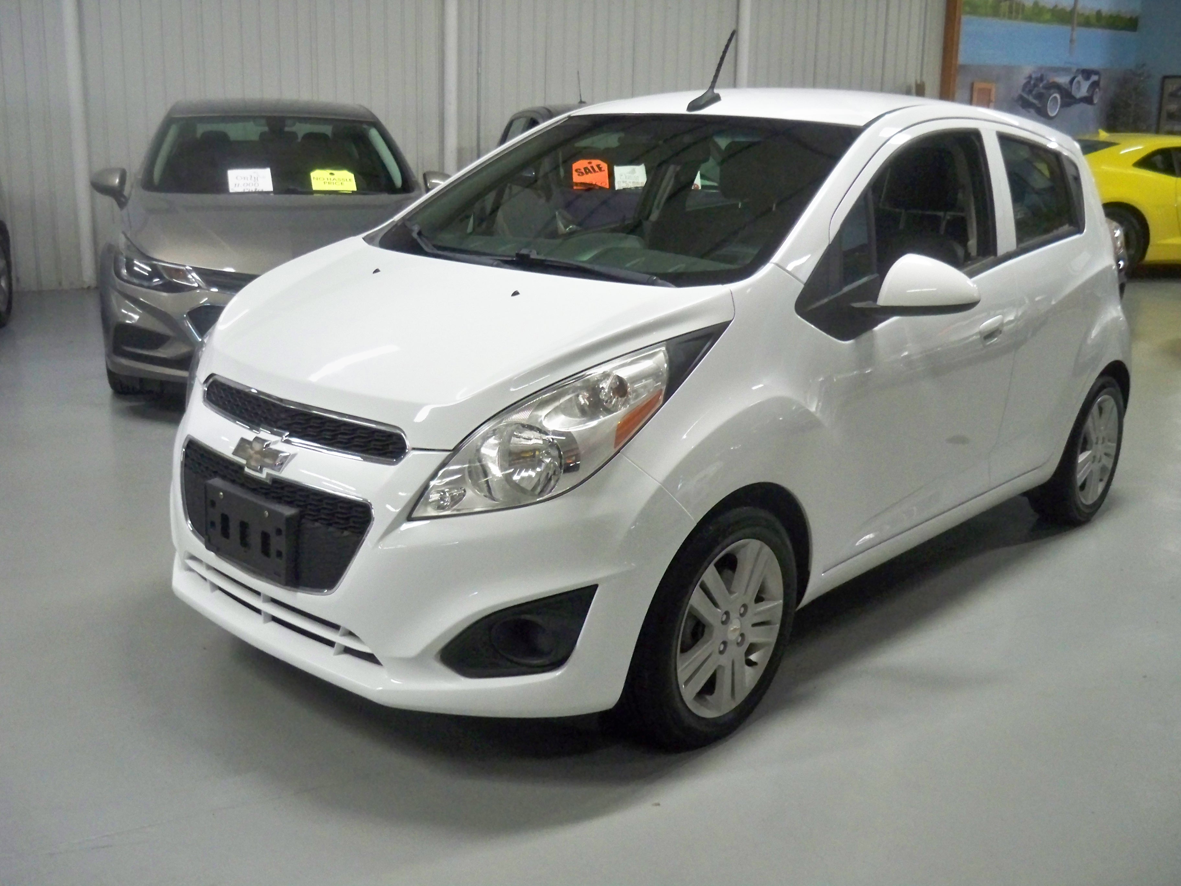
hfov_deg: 52.6
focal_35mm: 35
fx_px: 1194
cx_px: 590
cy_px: 443
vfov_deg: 40.7
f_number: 3.1
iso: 640
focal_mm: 6.3
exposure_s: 1/60
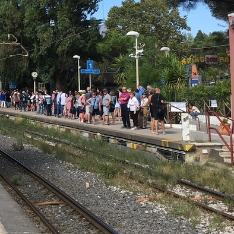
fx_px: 597
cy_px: 38
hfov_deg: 21.3
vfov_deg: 21.8
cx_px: -11
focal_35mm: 78
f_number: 2.2
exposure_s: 1/884
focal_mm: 4.15
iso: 25
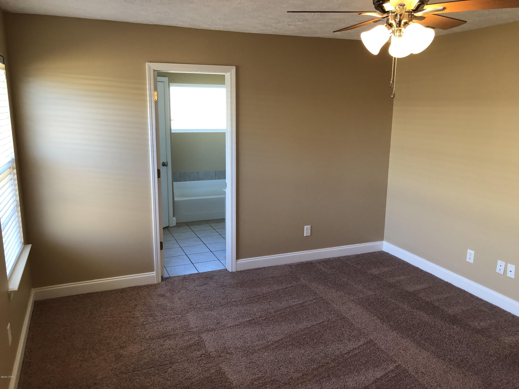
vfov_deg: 49.7
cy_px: 194
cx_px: 260
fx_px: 420
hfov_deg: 63.4
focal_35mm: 28
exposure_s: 1/24
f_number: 1.8
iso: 40
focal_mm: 3.99
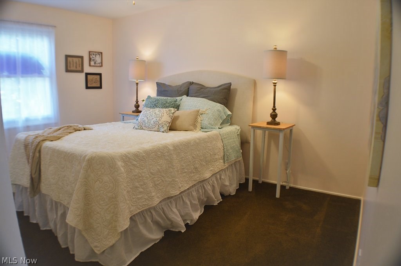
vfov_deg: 43.5
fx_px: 334
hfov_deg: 62.0
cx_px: 200
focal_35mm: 30
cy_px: 133
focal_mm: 20
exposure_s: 1/60
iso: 400
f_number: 3.5
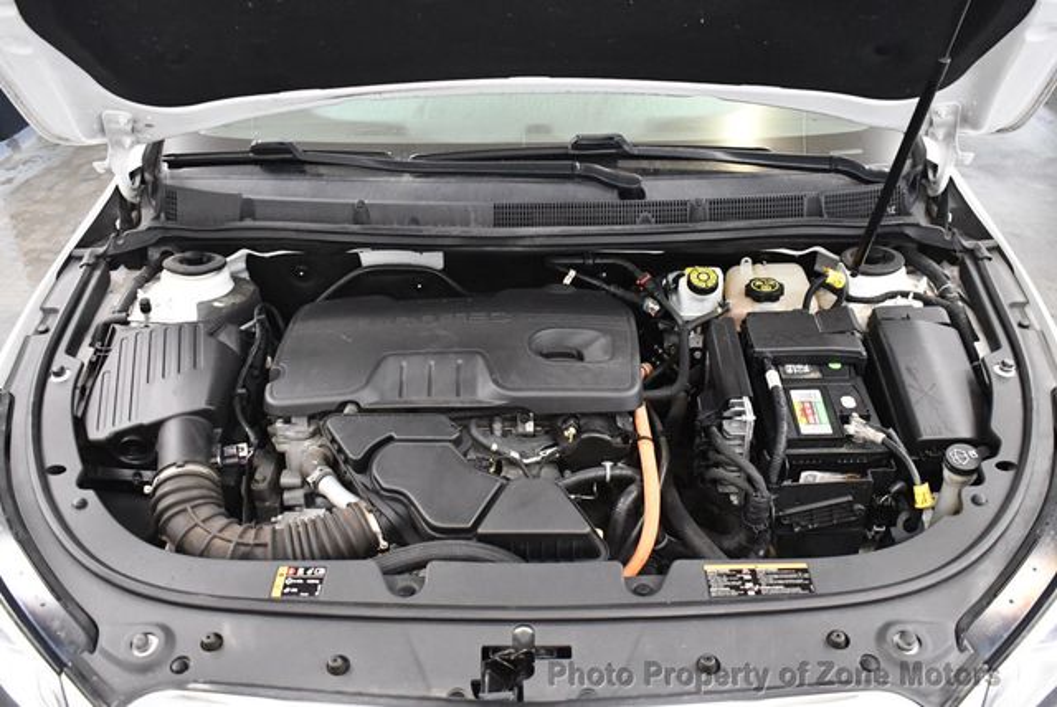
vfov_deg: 36.9
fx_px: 1058
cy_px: 354
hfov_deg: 53.1
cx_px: 528
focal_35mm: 36
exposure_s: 1/125
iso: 3200
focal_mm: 18
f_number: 3.5
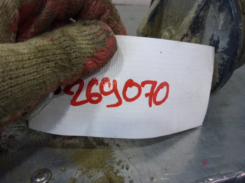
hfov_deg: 63.4
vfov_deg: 49.7
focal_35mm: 28
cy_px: 92
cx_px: 122
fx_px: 198
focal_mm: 4.9
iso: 400
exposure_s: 1/50
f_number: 3.3
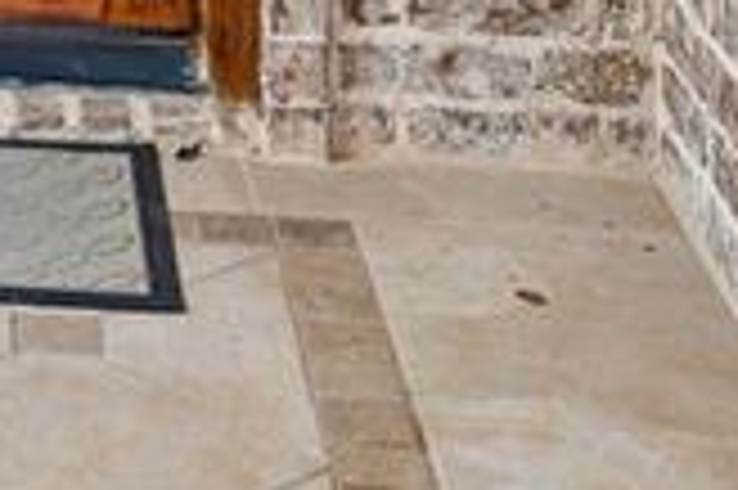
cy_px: -805
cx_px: -477
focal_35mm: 131
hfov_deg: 14.3
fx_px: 2683
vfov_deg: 9.1
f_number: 8
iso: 250
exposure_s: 1/3.33
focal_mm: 21
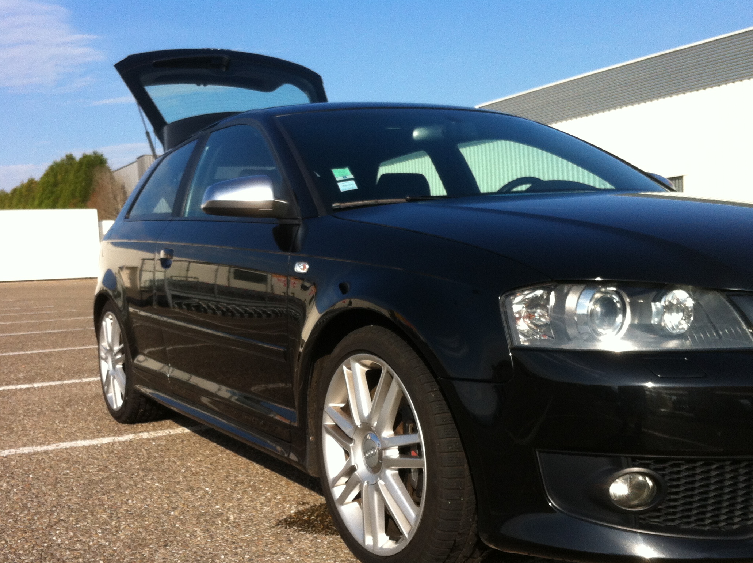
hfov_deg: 42.8
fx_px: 956
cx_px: 307
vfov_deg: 32.7
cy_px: 342
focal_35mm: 44
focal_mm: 3.85
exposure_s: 1/1077
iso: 80
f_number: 2.8
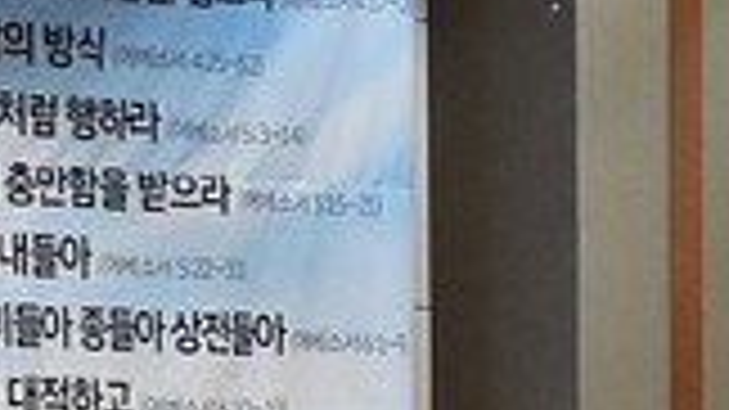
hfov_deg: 5.5
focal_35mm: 392
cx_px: 896
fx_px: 7576
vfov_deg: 3.0
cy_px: 1300
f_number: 5
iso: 2000
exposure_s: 1/125
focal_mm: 31.5
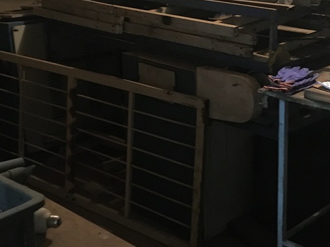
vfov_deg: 24.1
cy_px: 58
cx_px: 238
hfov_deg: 31.7
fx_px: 572
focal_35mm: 60
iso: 640
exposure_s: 1/15
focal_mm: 4.15
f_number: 2.2
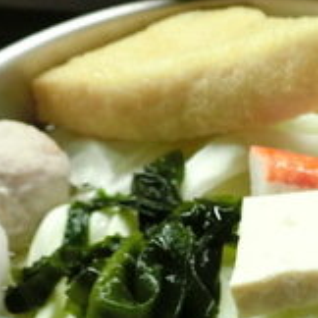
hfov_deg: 20.1
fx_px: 852
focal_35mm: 82
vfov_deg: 20.5
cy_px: 316
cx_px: 361
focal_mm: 5.4
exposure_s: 1/80
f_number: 2.8
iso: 400
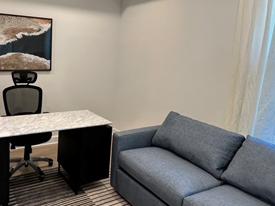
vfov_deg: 45.1
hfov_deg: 57.4
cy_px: 78
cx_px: 99
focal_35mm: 31
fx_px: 246
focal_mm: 2.22
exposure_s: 1/60
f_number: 2.2
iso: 160
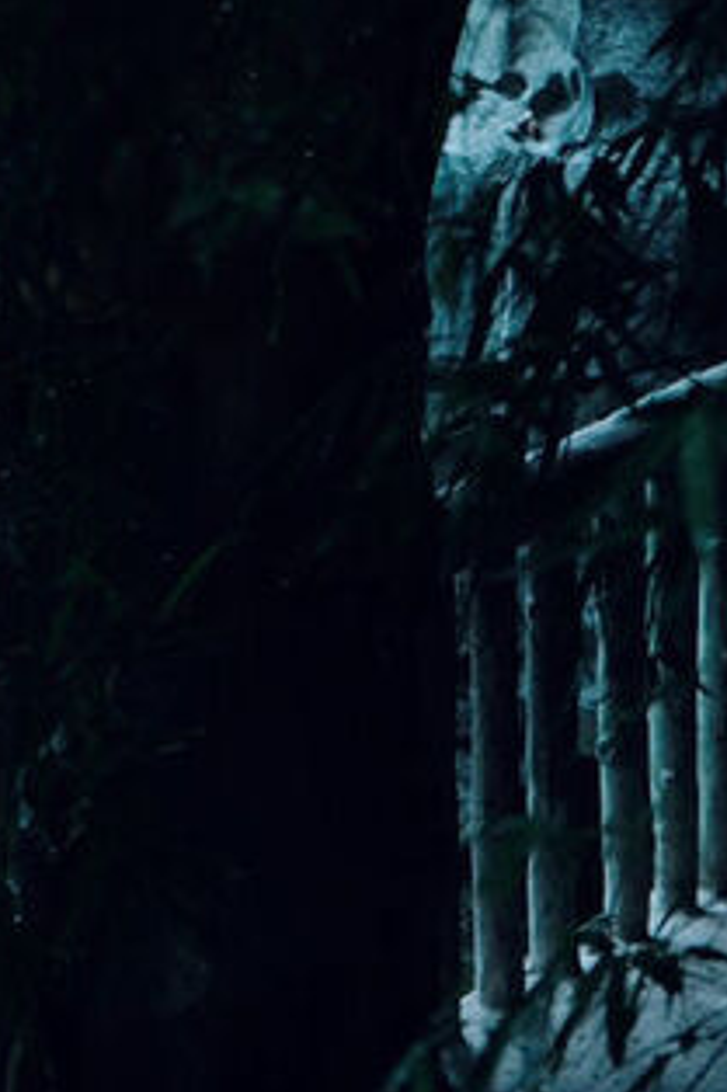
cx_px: -835
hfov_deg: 5.5
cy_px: -54
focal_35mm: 241
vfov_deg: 8.5
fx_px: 7308
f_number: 2.8
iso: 800
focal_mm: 32
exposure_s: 1/125
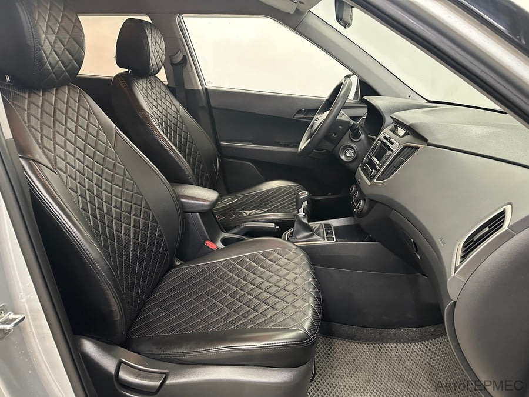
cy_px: 198
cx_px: 264
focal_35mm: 24
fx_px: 367
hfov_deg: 71.6
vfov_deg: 56.8
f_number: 1.78
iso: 640
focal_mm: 6.86
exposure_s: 1/50
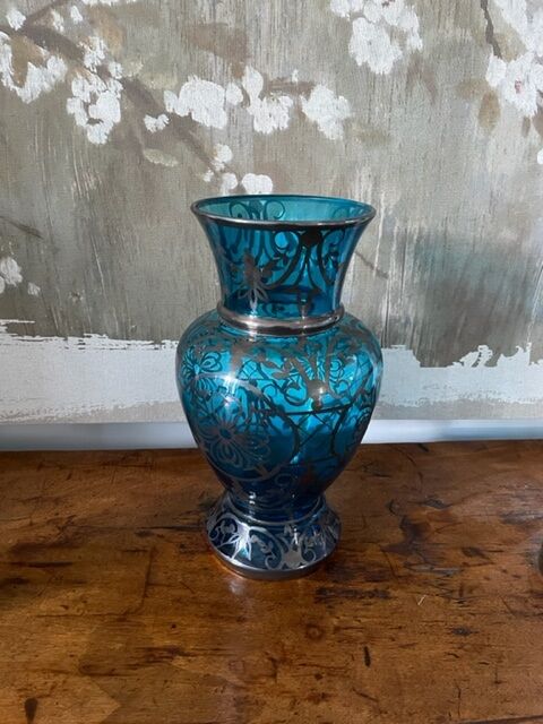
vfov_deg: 67.3
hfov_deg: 53.1
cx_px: 272
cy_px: 362
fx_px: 544
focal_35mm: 26
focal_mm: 4.2
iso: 500
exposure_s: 1/26
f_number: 1.6
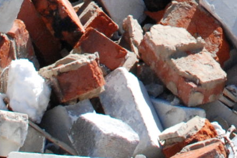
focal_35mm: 222
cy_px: -235
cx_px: 304
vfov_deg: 5.9
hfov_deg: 9.1
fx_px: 1463
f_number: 10
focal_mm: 26
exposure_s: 1/400
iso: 640
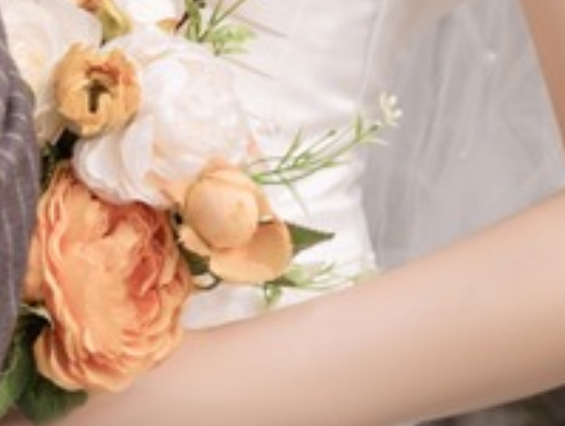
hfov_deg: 6.5
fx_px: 4938
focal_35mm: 302
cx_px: -122
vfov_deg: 4.8
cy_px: -463
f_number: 2.8
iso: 100
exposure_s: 1/800
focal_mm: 75
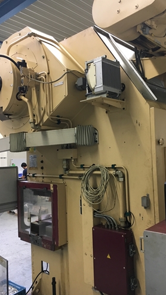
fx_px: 250
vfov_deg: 61.0
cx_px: 99
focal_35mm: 32
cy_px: 148
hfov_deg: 36.6
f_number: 2.2
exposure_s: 1/33
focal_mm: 4.15
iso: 160
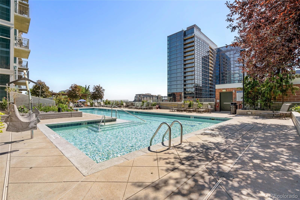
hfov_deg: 96.7
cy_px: 100
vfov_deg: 73.7
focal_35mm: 16
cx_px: 150
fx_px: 133
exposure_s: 1/500
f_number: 8
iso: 500
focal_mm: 16
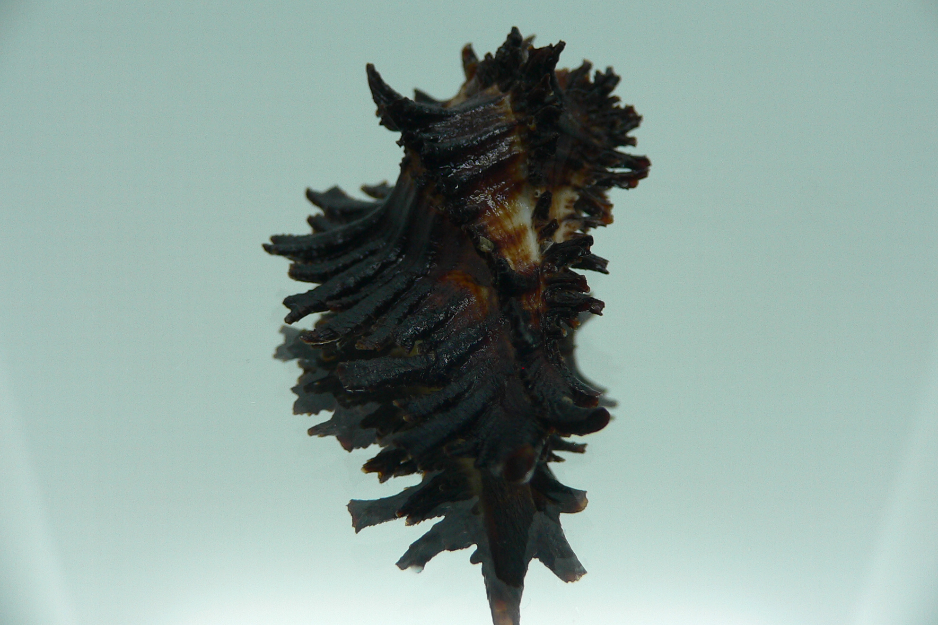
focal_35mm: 37
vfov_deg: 35.9
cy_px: 298
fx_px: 964
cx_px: 470
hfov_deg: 51.9
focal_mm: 4.6
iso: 80
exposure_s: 1/60
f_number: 2.8
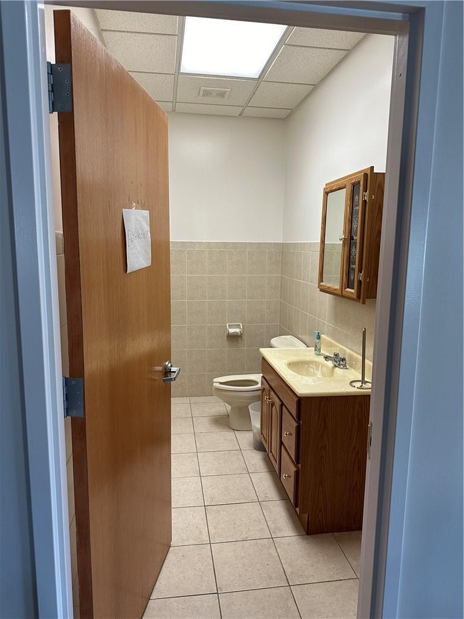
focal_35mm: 24
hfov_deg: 56.8
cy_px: 310
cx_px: 232
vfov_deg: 71.6
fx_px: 429
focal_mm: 6.86
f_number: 1.78
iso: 200
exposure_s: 1/120
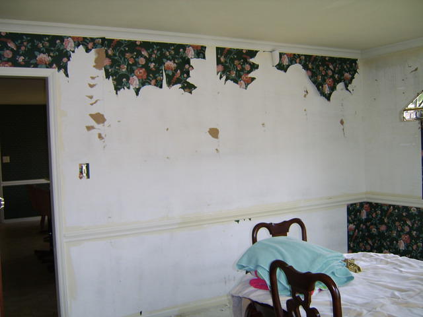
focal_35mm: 31
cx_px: 212
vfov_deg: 45.4
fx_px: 379
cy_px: 158
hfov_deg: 58.4
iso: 71
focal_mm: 8.13
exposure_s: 1/30
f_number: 2.7
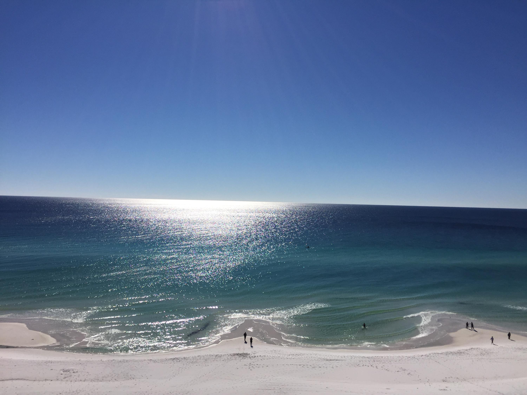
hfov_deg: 61.7
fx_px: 442
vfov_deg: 48.2
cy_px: 198
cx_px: 264
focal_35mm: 29
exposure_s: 1/7937
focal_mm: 4.15
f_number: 2.2
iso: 32
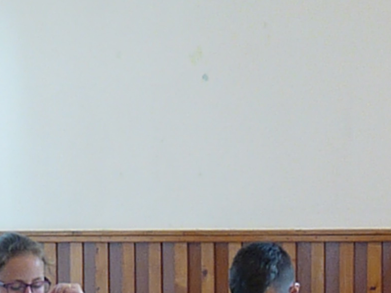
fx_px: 3253
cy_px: 369
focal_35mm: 288
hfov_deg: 6.9
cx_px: 224
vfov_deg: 5.1
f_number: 3.6
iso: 800
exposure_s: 1/40
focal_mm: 19.4
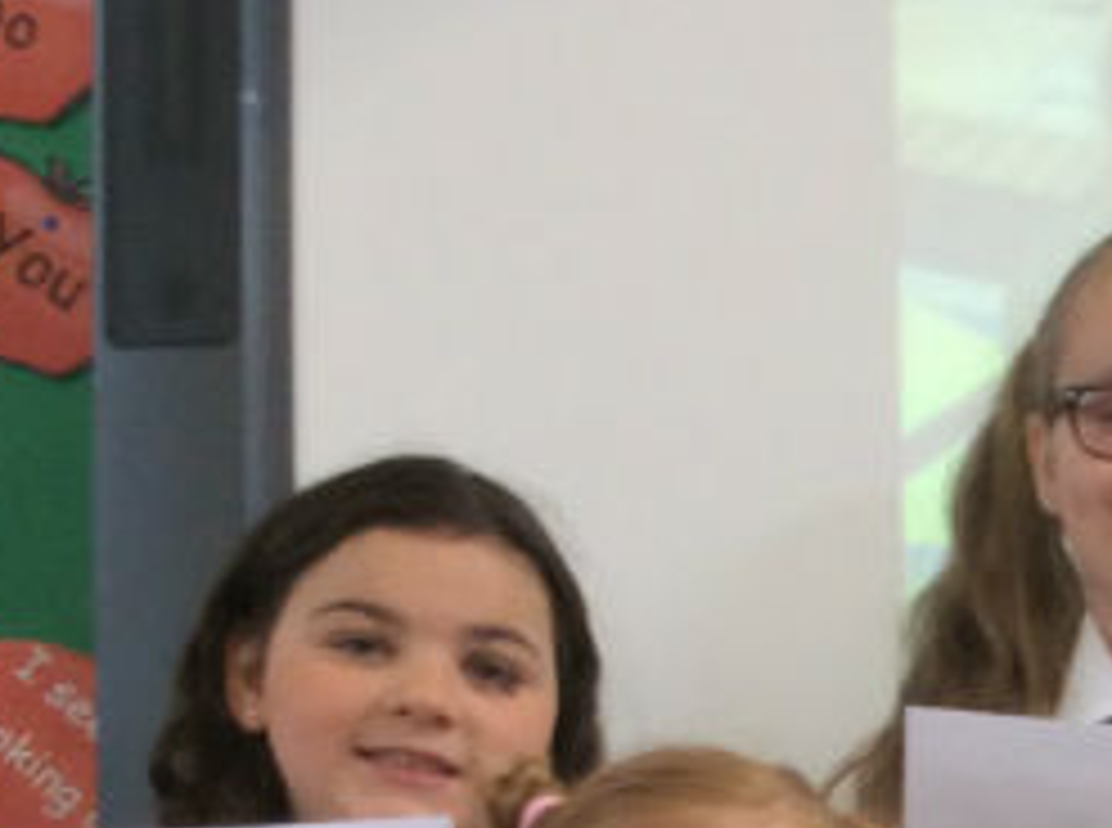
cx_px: 1742
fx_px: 4070
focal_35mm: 127
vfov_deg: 11.0
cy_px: 1354
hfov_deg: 14.4
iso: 64
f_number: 2.4
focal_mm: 3.3
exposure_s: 1/25
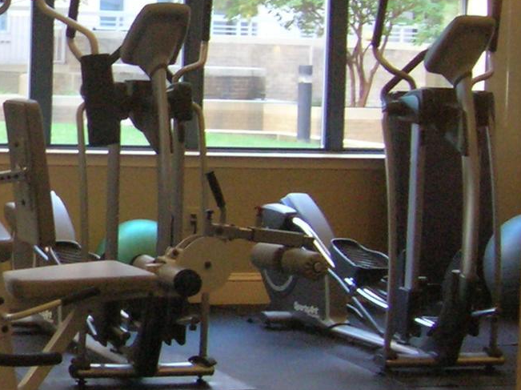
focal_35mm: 107
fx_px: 1609
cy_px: 115
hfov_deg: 17.1
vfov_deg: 13.8
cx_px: -200
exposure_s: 1/14
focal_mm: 5.7
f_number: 2.9
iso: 200
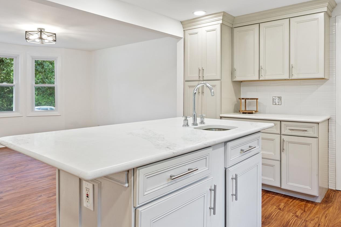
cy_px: 92
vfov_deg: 49.3
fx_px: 246
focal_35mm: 26
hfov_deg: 69.3
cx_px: 181
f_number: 5.6
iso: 640
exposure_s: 1/10
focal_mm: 16
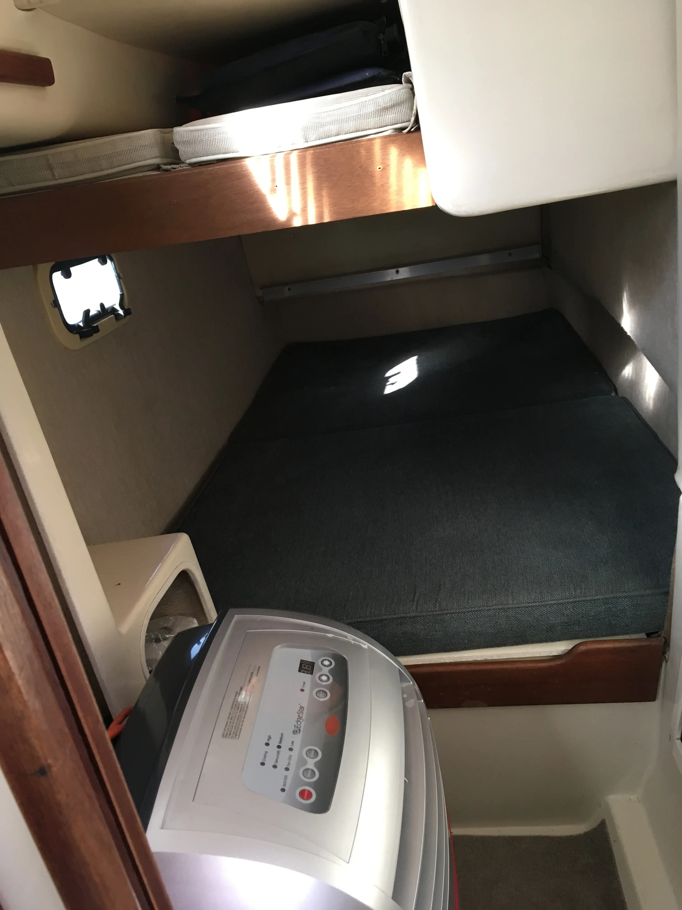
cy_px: 455
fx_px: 762
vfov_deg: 61.7
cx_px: 341
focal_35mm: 29
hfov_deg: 48.2
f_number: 2.2
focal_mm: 4.15
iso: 80
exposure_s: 1/30
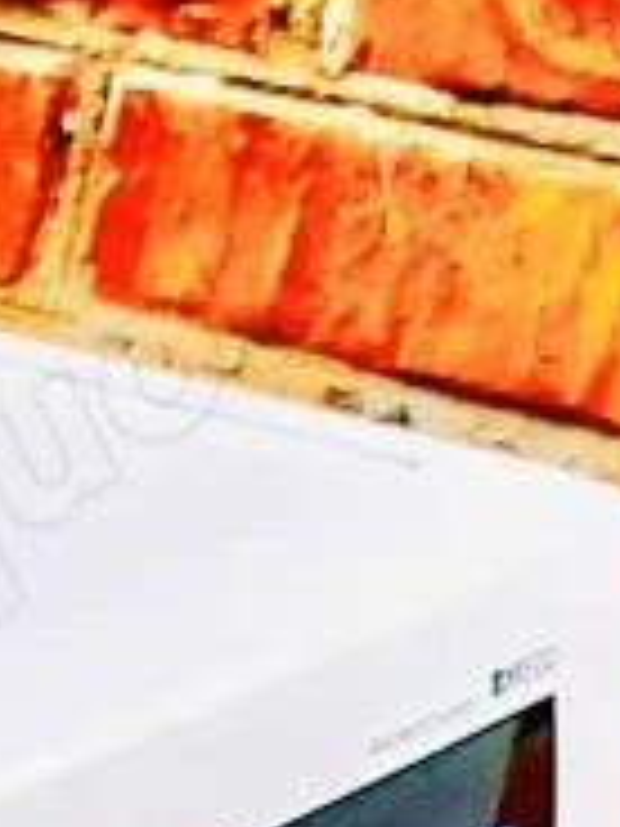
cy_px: 1650
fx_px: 4155
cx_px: -1240
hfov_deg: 7.5
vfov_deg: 10.5
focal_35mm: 174
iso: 200
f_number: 1.8
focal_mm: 5.23
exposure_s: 1/50
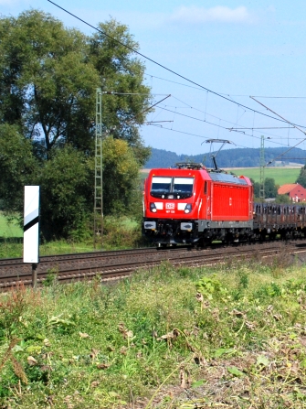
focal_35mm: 155
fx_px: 1828
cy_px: 283
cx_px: 373
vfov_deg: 12.7
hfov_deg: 9.4
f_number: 10
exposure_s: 1/500
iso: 320
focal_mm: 40
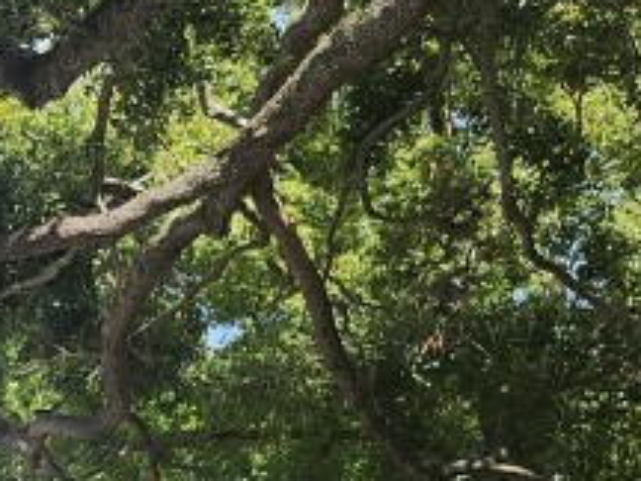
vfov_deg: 12.6
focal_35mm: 109
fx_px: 2018
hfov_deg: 15.1
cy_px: 796
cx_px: -588
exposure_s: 1/607
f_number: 1.8
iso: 25
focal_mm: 5.54
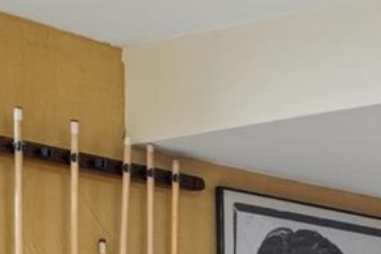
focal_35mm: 106
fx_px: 1121
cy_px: 518
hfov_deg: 12.9
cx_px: 993
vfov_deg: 11.5
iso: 640
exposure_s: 4
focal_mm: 15
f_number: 14
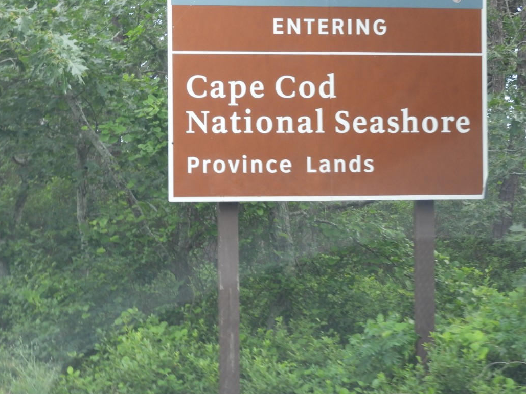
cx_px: 281
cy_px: 133
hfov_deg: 17.6
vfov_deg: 13.2
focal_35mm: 112
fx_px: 1701
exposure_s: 1/60
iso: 200
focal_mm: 14.3
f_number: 4.5
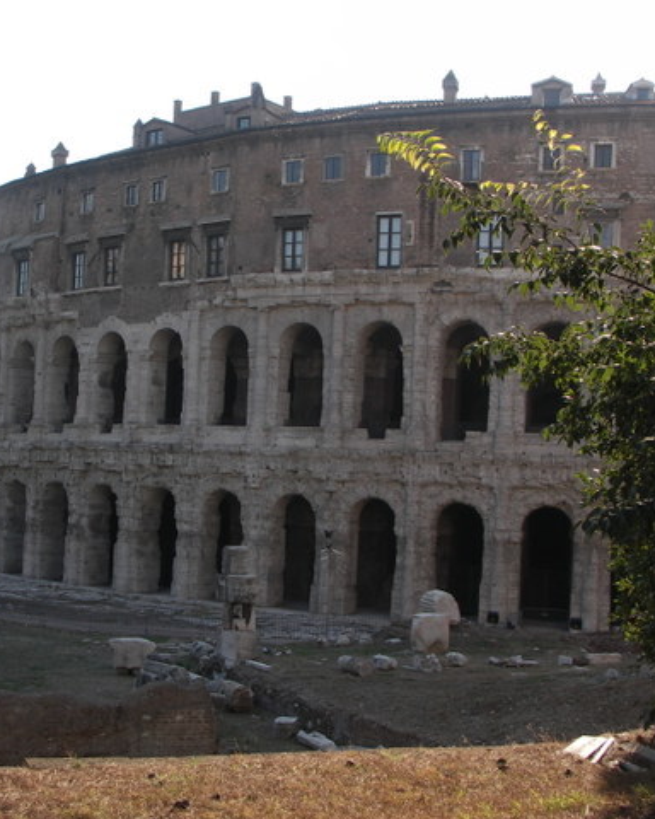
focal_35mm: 47
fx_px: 1139
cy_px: 434
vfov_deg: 39.5
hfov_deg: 31.8
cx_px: 222
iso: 50
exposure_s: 1/160
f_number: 4.5
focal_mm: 8.7
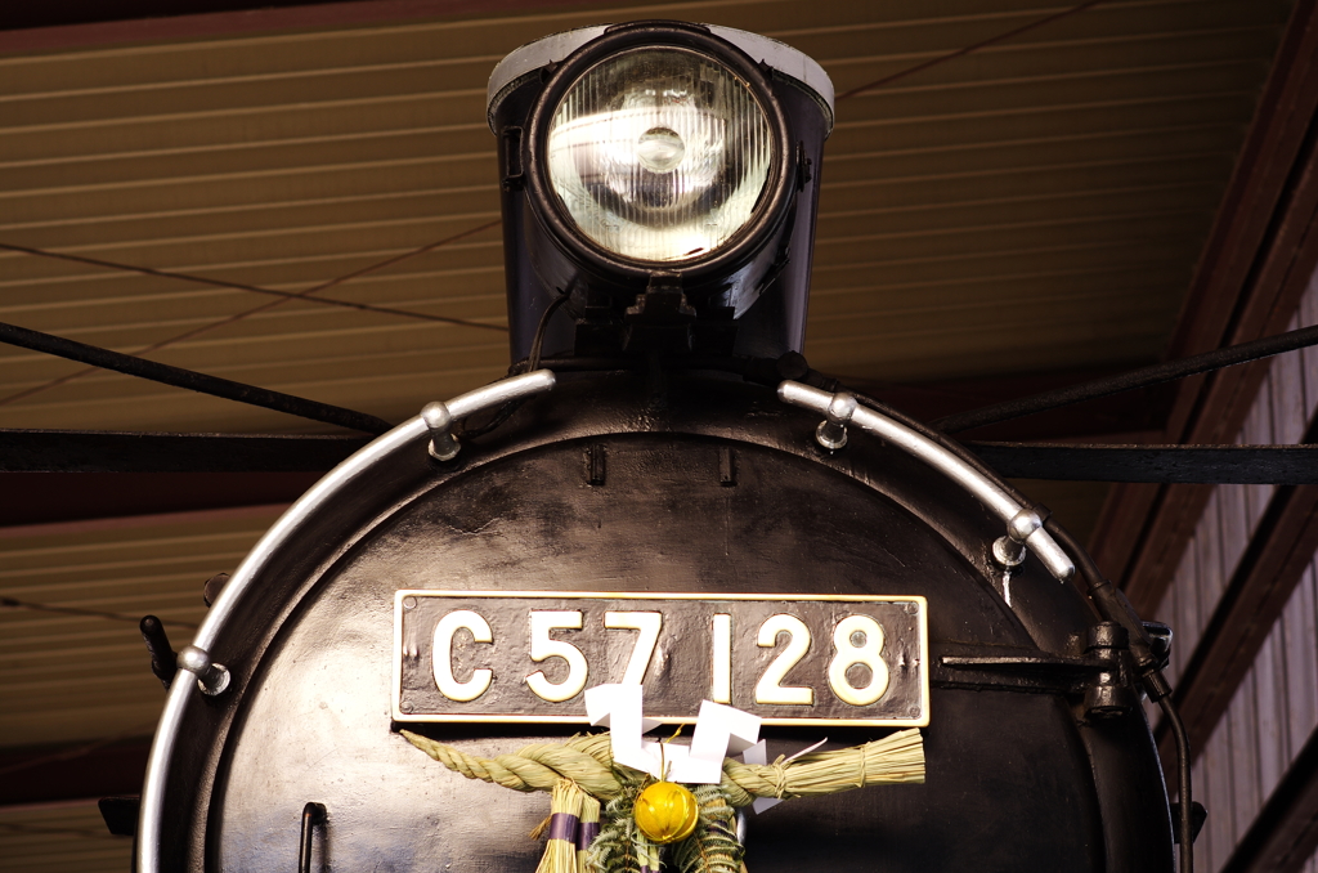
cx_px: 659
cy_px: 436
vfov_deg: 13.0
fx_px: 3836
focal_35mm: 105
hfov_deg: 19.5
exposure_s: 1/125
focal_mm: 70
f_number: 4
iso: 100
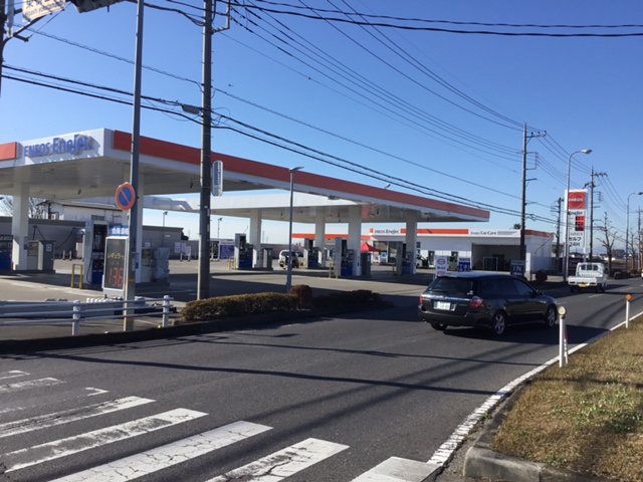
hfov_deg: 58.4
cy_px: 241
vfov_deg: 45.4
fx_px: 576
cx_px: 322
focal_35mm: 31
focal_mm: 3.3
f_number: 2.4
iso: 25
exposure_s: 1/1116
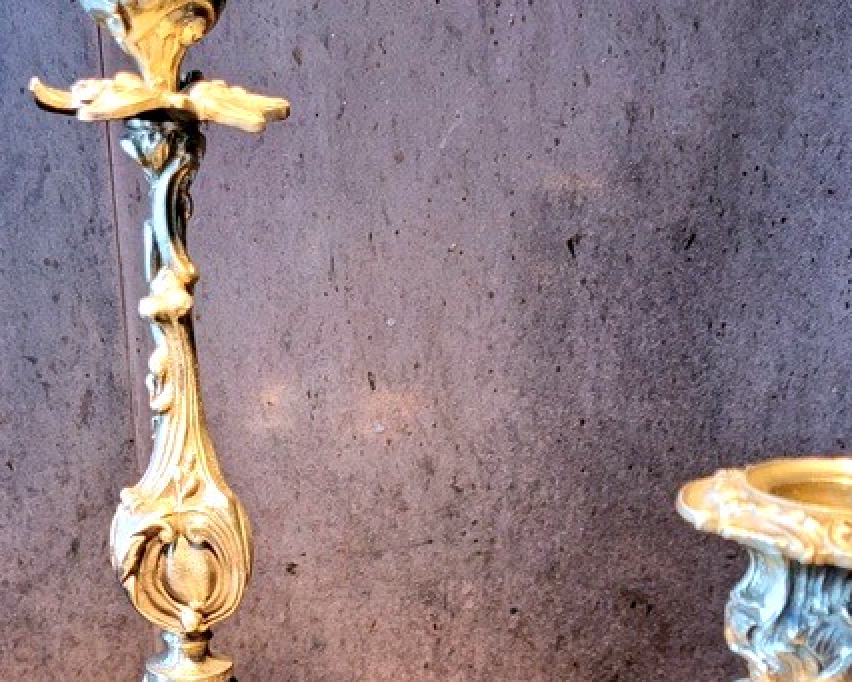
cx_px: 438
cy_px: 768
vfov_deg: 23.3
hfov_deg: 31.0
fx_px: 1539
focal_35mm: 61
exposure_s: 1/50
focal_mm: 5.4
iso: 200
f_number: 1.8
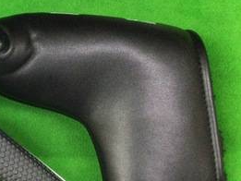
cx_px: -8
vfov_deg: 19.3
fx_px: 529
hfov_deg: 24.3
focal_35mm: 76
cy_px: 137
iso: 200
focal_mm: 3.3
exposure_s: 1/30
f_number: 2.4
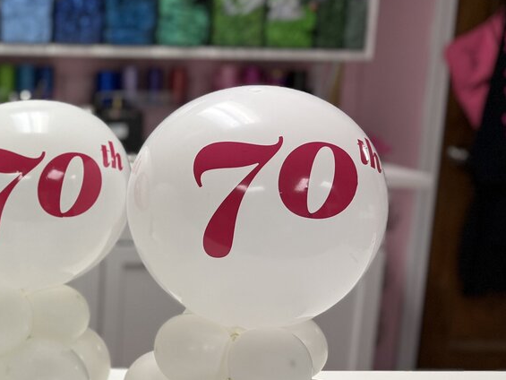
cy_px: 204
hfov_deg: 33.8
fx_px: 746
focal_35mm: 51
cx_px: -16
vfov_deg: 28.6
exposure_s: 1/120
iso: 125
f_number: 1.78
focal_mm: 6.76
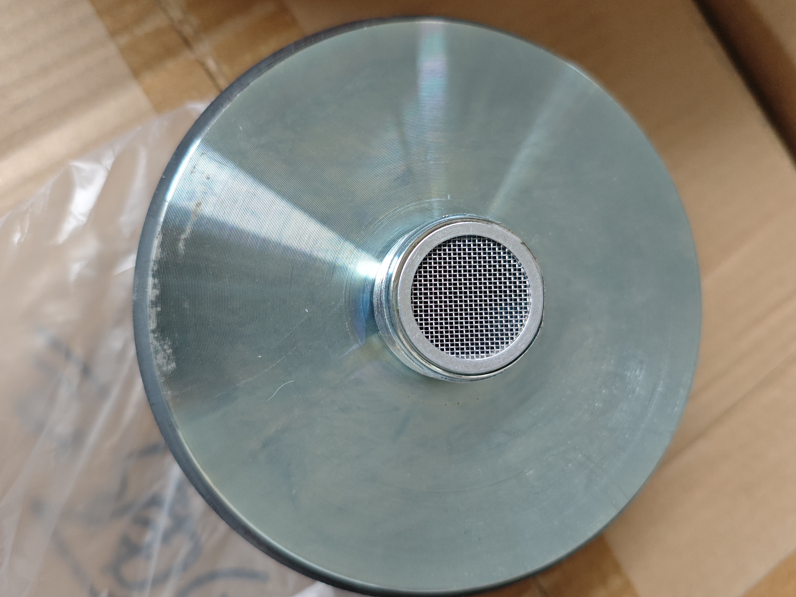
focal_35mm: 29
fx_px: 667
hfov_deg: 61.6
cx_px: 383
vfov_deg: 48.2
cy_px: 303
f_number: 1.42
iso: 160
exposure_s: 1/100
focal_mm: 6.68
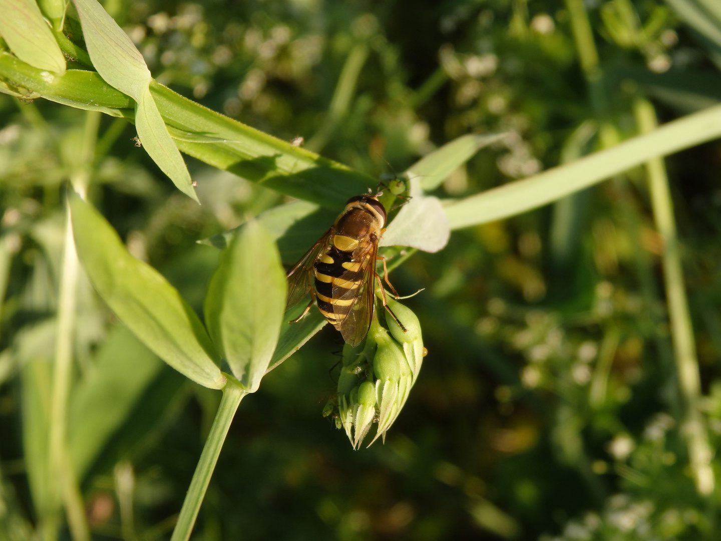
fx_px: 1375
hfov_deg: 29.4
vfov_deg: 22.3
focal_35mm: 66
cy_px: 270
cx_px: 360
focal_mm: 11.9
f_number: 4.4
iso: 100
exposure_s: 1/320
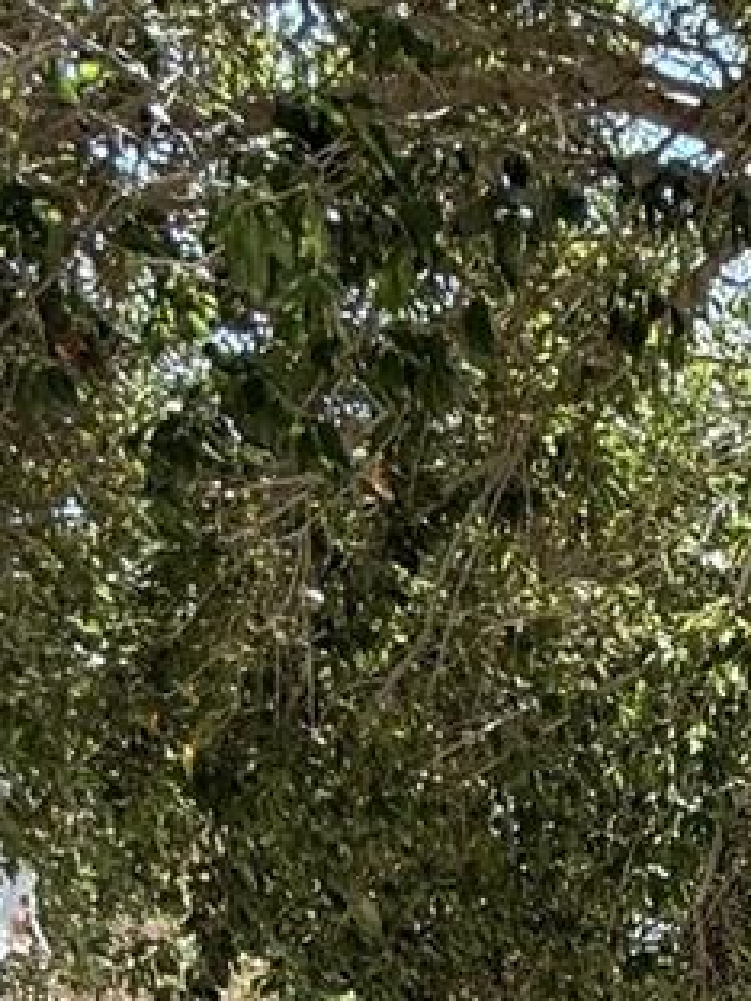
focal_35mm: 69
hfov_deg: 16.8
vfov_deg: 21.2
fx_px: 1996
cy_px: 1694
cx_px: 1431
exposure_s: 1/121
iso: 20
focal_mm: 2.22
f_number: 2.2
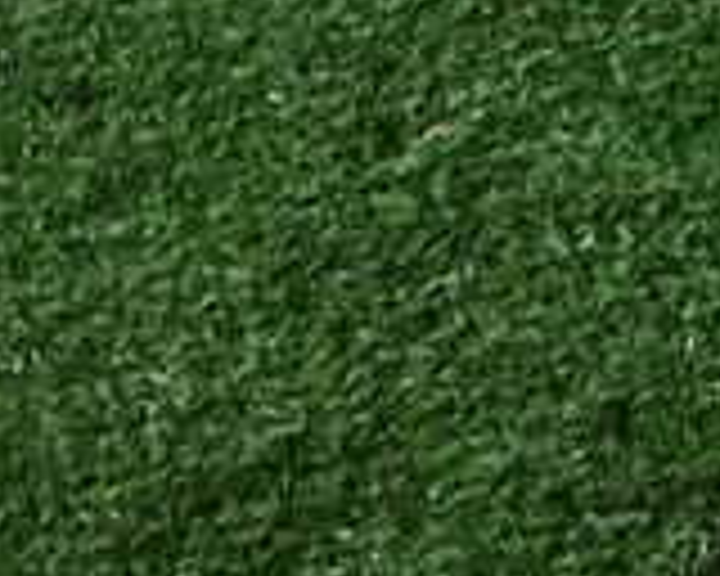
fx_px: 2344
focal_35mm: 110
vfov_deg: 13.4
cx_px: -500
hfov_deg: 15.5
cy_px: -234
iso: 200
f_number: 2.3
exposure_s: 1/60
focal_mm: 5.4
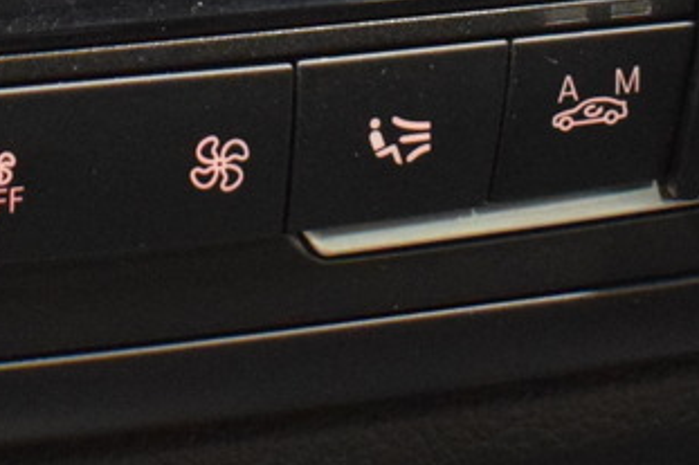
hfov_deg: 11.3
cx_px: -45
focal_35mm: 180
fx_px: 3485
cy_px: -568
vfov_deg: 7.3
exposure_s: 1/30
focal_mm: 23
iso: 3200
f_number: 3.8
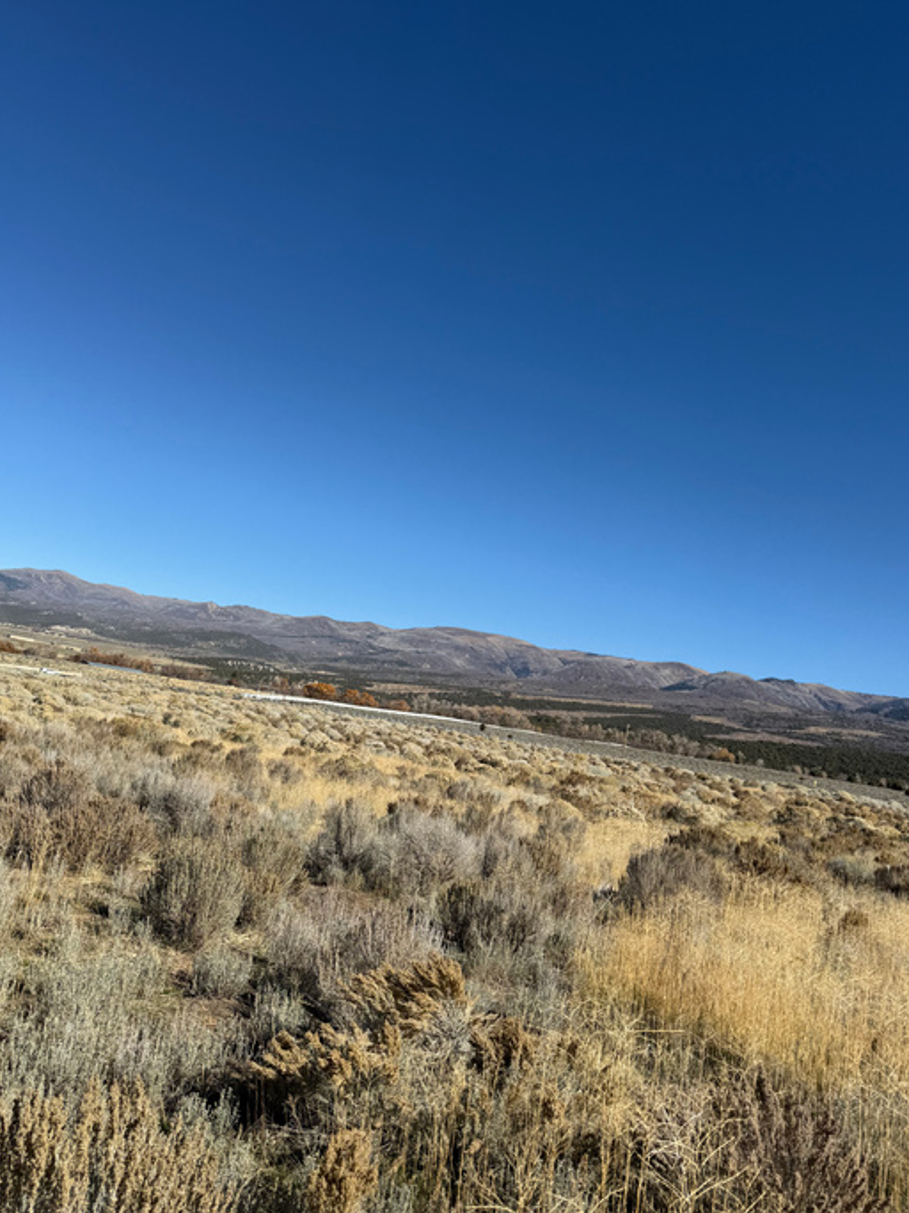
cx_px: 453
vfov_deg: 65.3
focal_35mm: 27
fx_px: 946
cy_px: 607
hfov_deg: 51.3
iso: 80
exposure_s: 1/6173
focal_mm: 6.76
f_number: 1.78
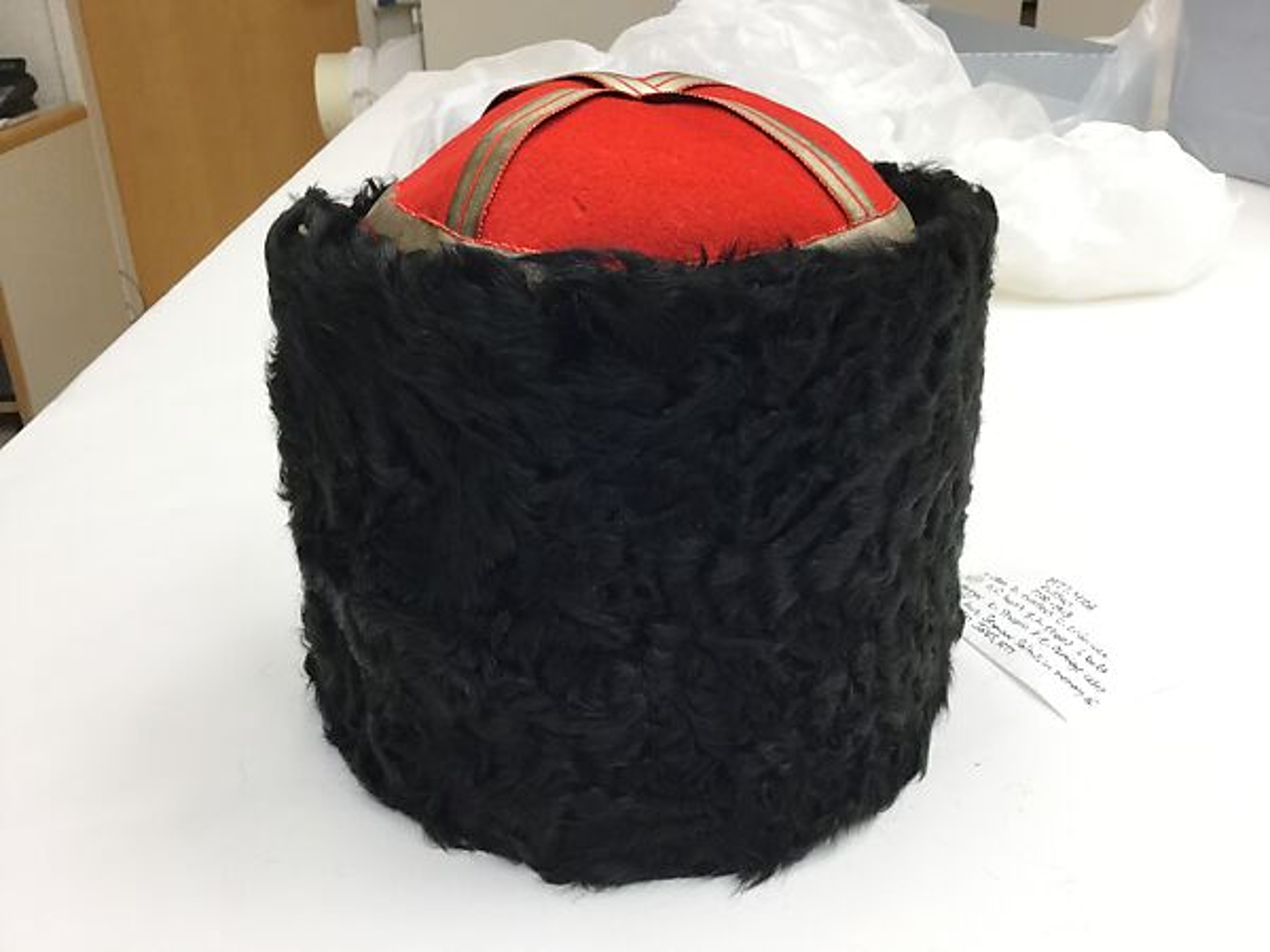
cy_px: 476
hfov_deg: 58.4
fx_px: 1137
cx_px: 635
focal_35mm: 31
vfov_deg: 45.4
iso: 32
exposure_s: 1/30
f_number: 2.4
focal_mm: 3.3
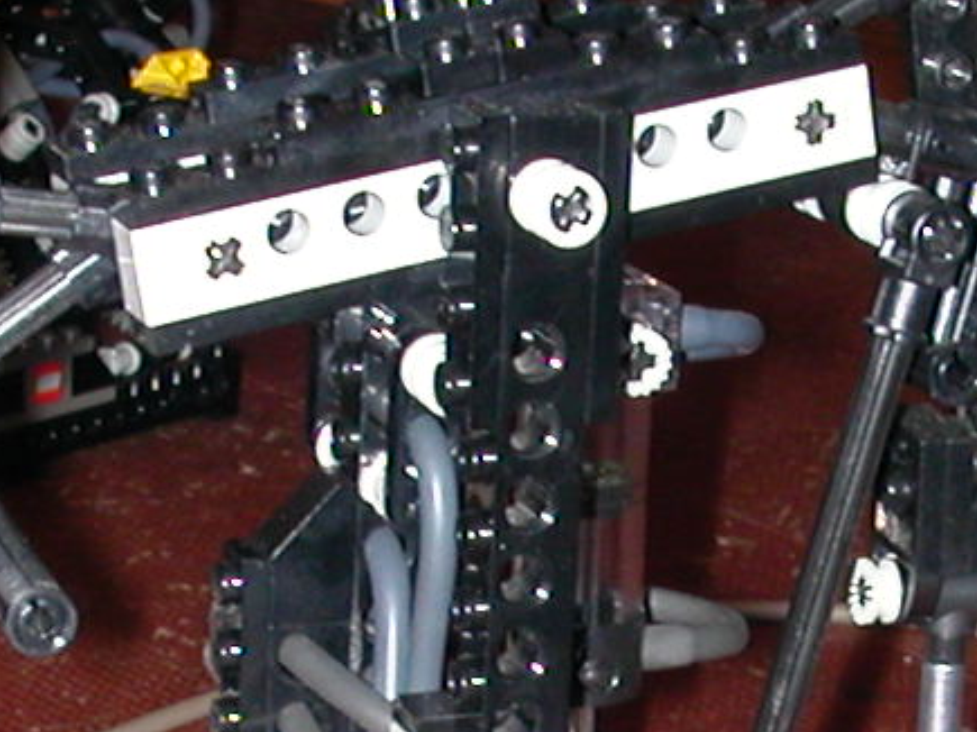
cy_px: 806
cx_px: 741
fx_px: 3837
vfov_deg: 10.8
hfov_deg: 14.4
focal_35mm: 136
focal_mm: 5.6
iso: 105
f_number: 4.5
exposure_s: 1/59.9
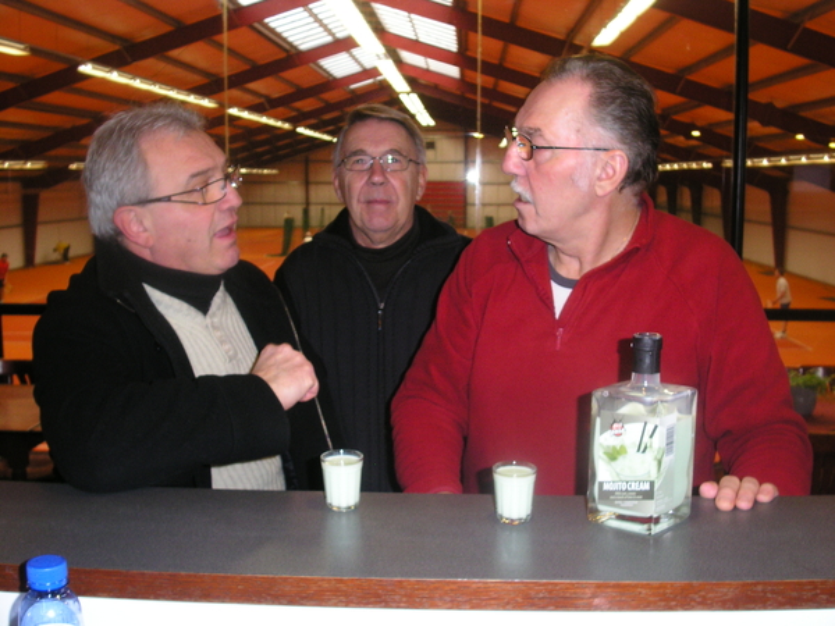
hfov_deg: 49.0
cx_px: 418
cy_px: 313
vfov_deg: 37.7
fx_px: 917
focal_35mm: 38
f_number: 2.8
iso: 200
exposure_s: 1/45
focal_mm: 7.8
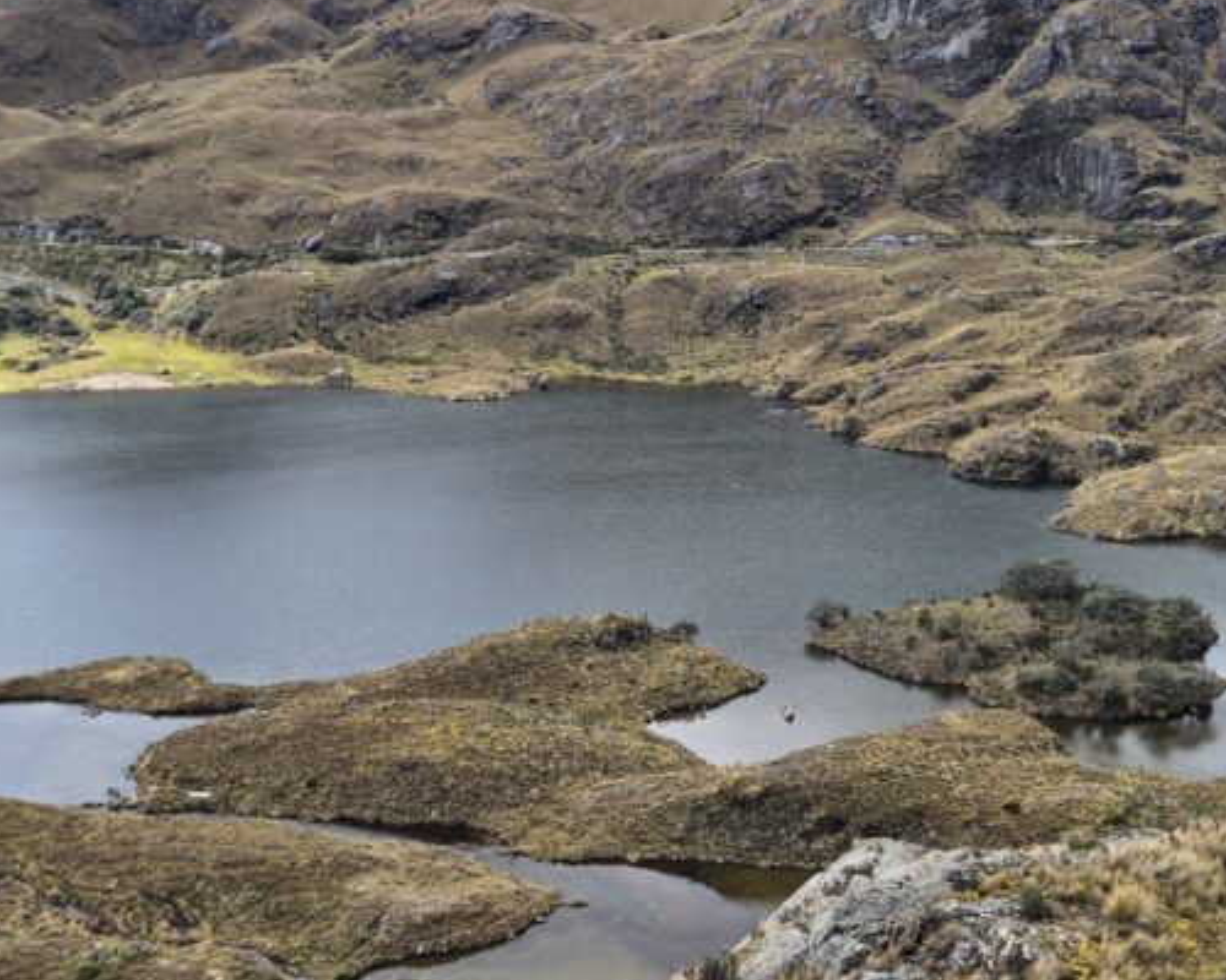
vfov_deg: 32.7
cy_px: 451
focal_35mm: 46
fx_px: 1669
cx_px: 687
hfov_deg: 40.3
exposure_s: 1/1652
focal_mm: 5.4
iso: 25
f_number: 1.8
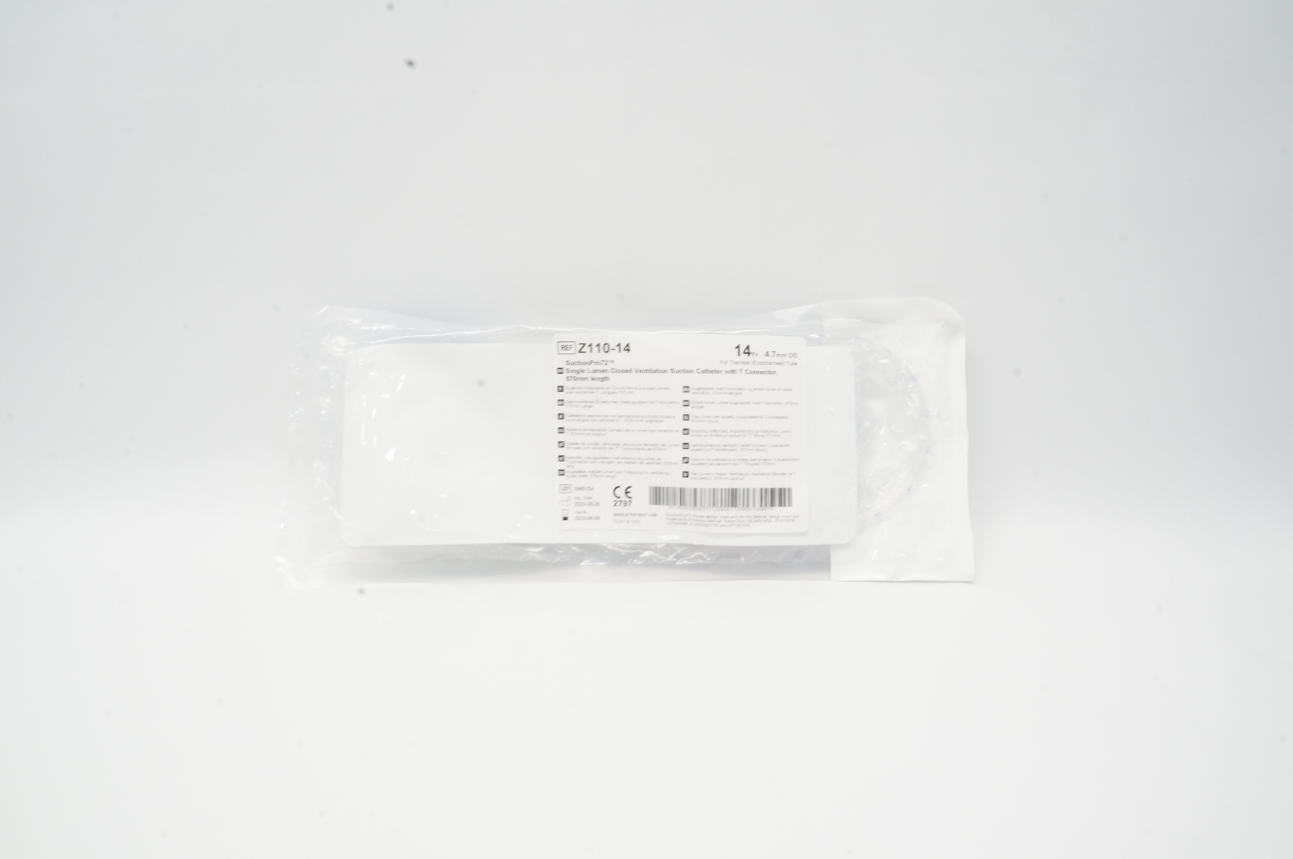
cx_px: 646
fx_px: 1076
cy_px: 430
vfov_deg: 43.5
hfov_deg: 62.0
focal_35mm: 30
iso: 800
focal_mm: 20
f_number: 22
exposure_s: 1/5
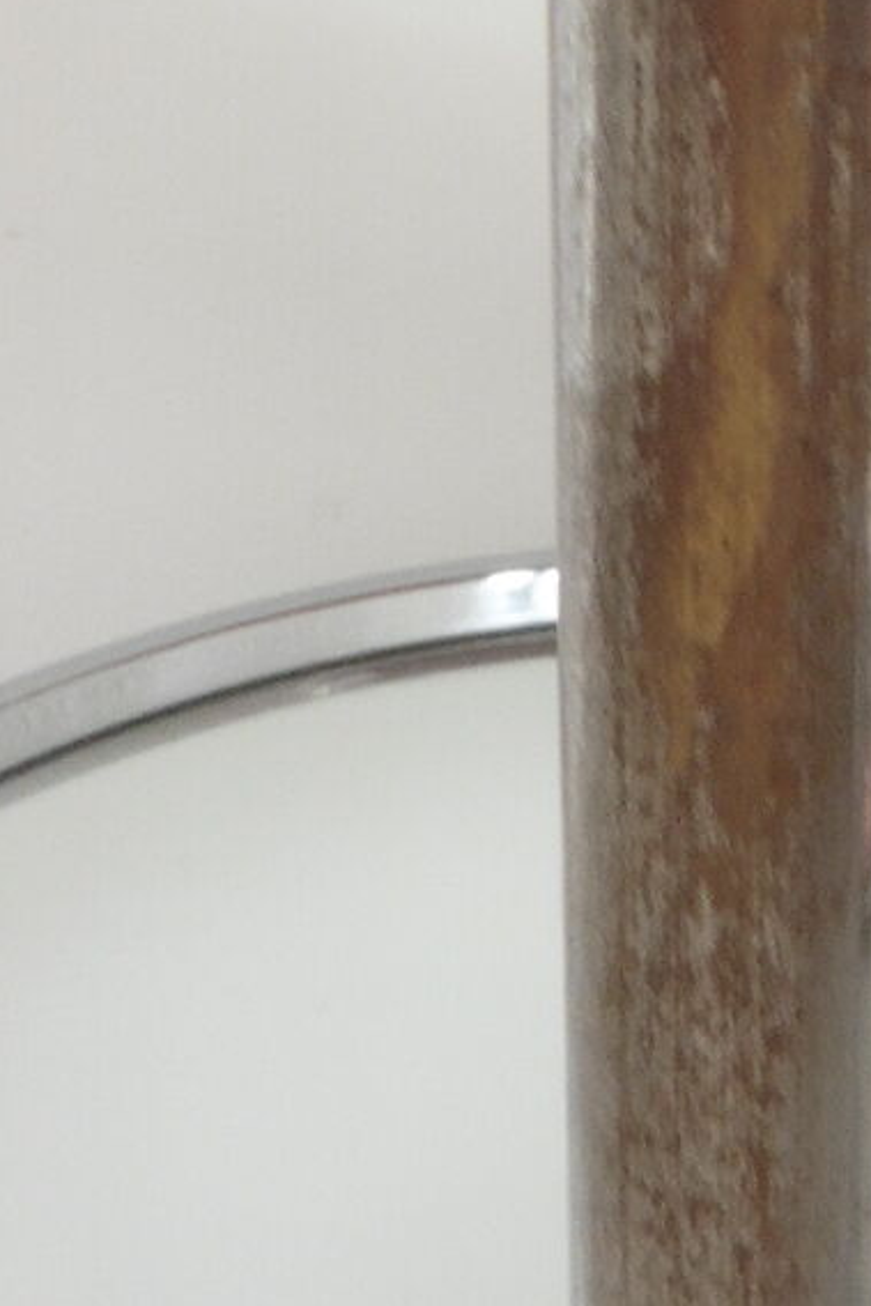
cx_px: 938
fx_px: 3264
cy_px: -287
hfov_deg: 14.9
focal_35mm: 90
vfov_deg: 21.0
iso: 100
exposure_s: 1/15
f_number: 7.1
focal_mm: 4.3
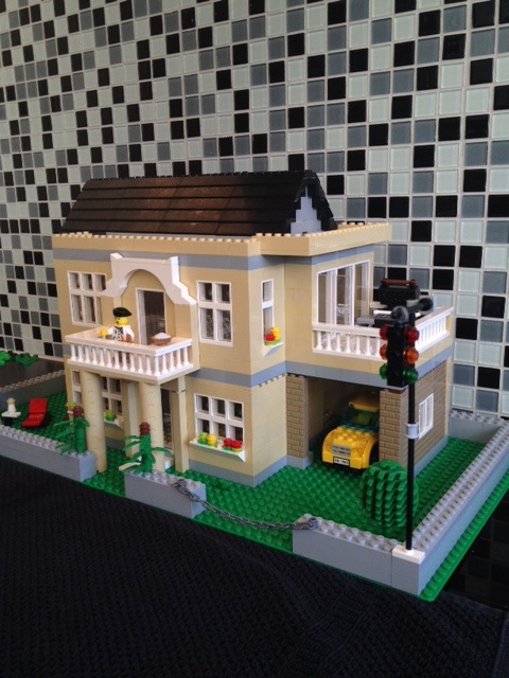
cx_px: 254
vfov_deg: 52.6
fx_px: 686
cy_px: 339
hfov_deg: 40.7
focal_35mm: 35
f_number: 2.4
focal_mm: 4.28
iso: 80
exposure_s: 1/40
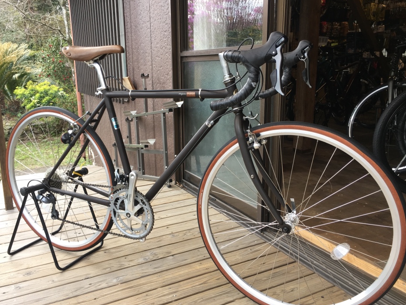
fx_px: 364
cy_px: 152
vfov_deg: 45.5
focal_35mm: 31
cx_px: 190
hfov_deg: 58.3
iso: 25
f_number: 2.2
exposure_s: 1/60
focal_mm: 4.15
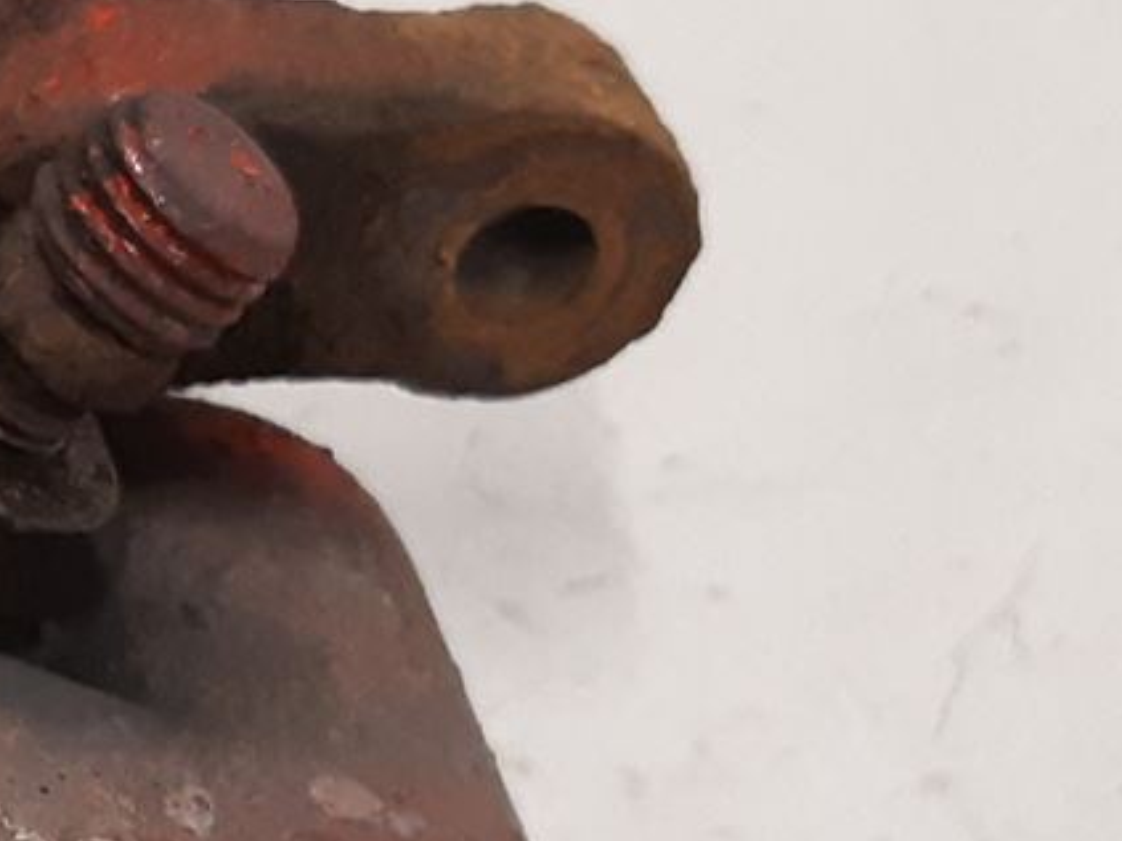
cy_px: 677
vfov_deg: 11.7
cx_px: -533
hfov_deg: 14.6
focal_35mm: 126
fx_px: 4083
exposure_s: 1/50
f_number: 1.7
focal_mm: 3.93
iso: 200
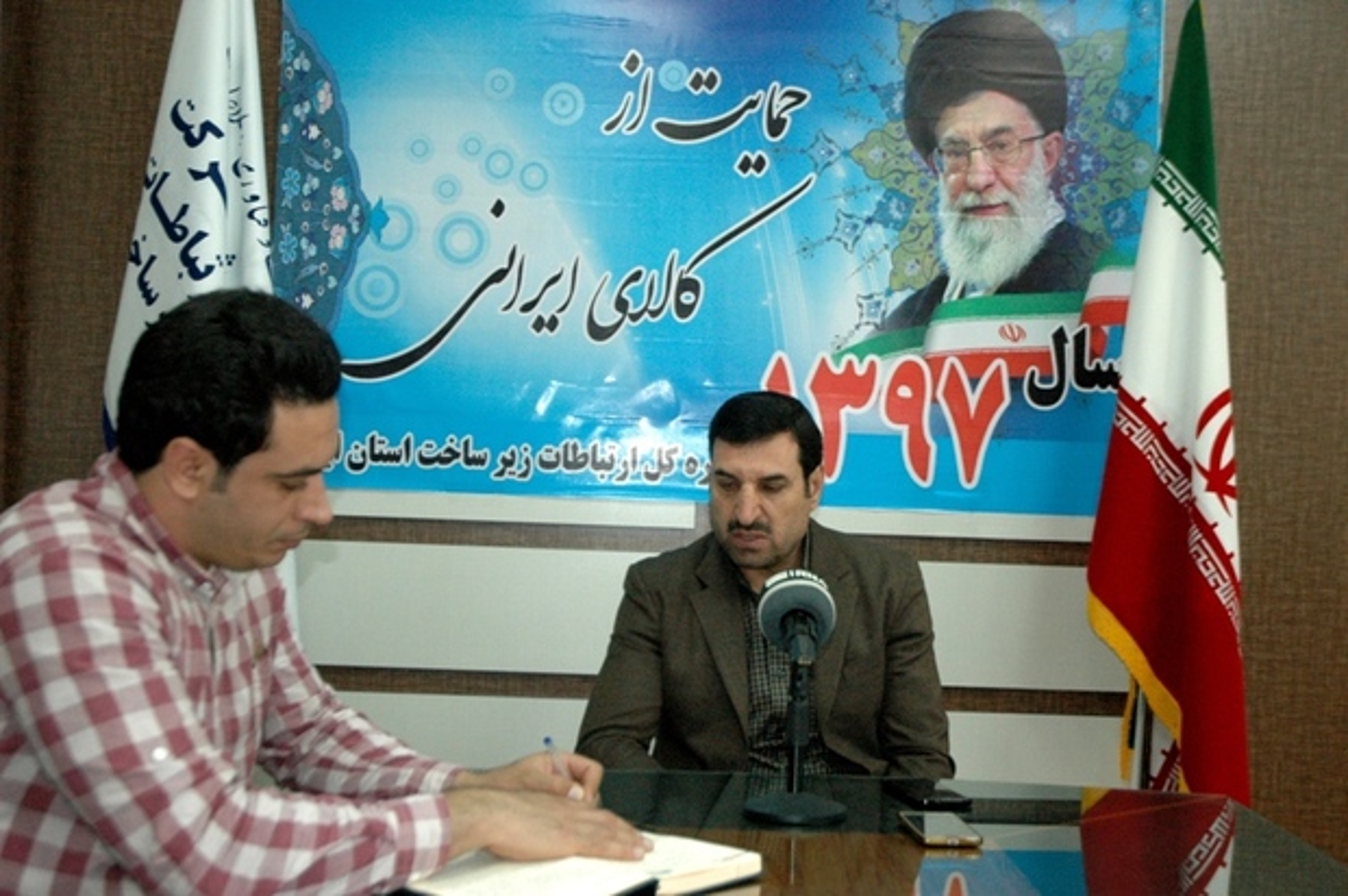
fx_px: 1739
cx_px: 674
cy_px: 448
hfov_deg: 42.4
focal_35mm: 46
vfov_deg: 28.9
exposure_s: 1/200
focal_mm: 31
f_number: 5
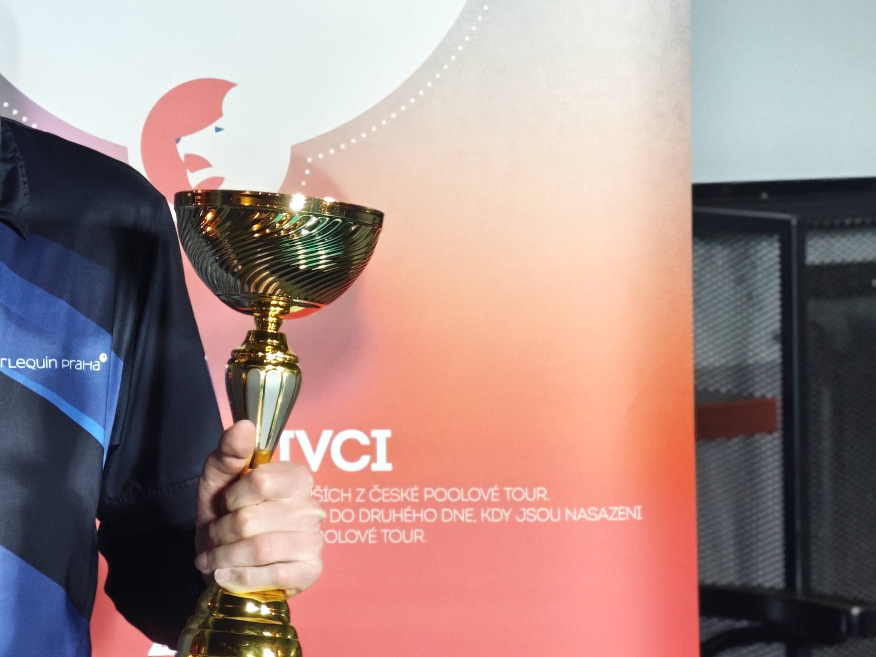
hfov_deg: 15.7
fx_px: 3138
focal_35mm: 124
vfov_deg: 11.9
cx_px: 54
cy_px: 98
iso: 1000
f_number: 2
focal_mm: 9
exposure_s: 1/47.8
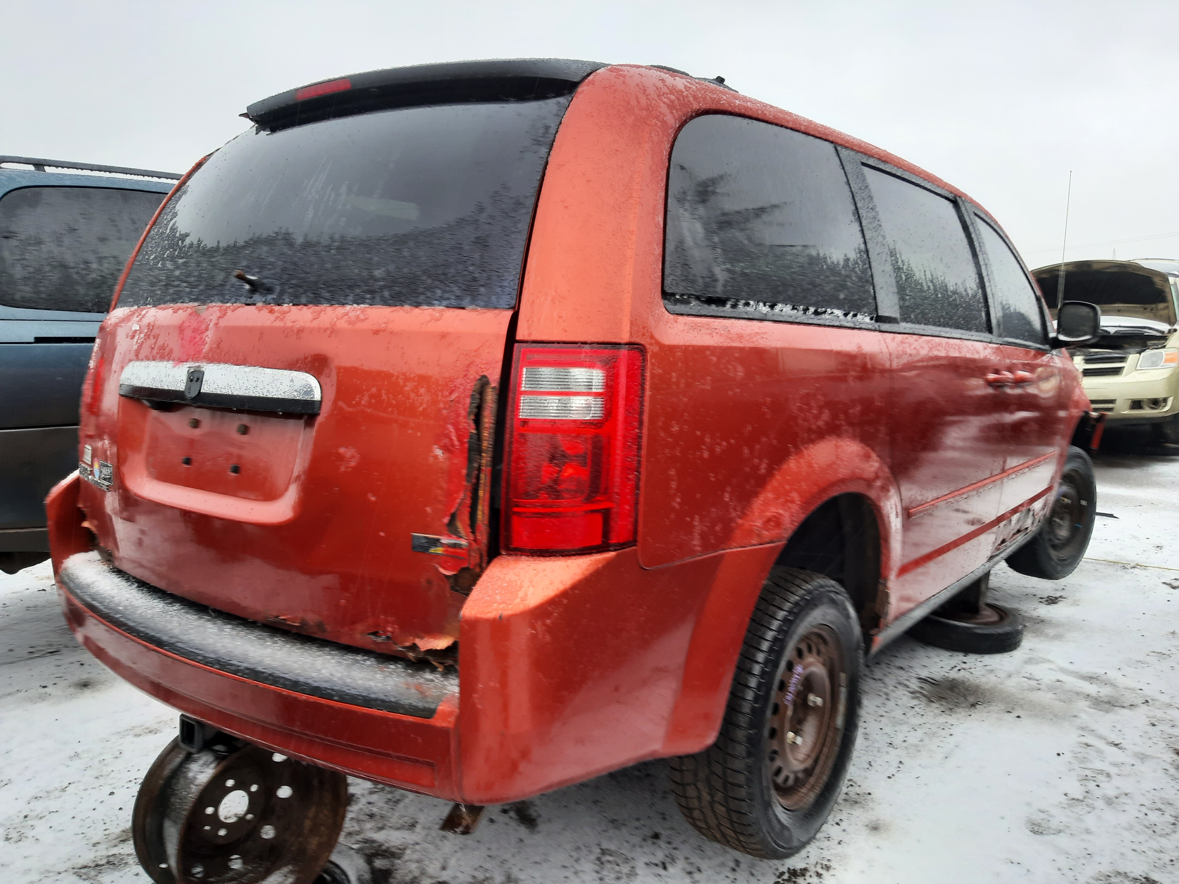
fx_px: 886
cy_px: 442
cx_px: 590
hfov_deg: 67.3
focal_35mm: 26
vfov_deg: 53.1
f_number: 1.7
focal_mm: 3.92
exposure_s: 1/60
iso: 50
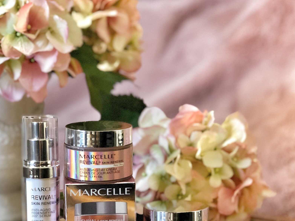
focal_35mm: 74
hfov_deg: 26.3
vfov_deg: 19.9
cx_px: 136
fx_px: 631
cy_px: 140
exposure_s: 1/30
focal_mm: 6.6
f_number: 2.8
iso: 640
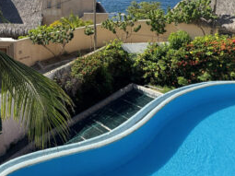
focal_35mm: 33
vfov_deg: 40.4
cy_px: 25
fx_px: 224
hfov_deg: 49.9
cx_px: 29
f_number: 2.2
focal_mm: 2.2
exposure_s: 1/1477
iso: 50
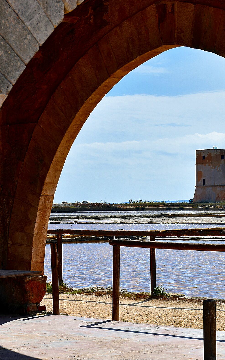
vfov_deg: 18.8
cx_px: 215
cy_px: 179
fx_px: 1089
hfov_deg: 11.7
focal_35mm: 111
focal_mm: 48
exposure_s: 1/500
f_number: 8
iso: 100
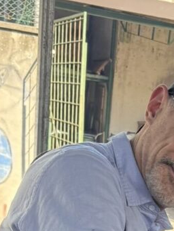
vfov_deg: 24.7
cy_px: 270
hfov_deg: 20.1
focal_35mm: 72
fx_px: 482
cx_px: 156
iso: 100
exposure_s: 1/430
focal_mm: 6.76
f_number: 1.78
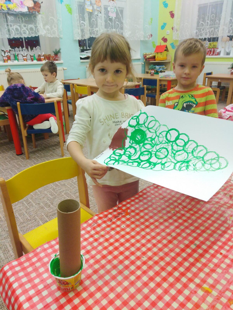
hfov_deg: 53.1
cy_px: 155
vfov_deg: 67.3
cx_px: 116
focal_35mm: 26
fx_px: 233
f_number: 2.2
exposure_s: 1/30
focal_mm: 3.46
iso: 162
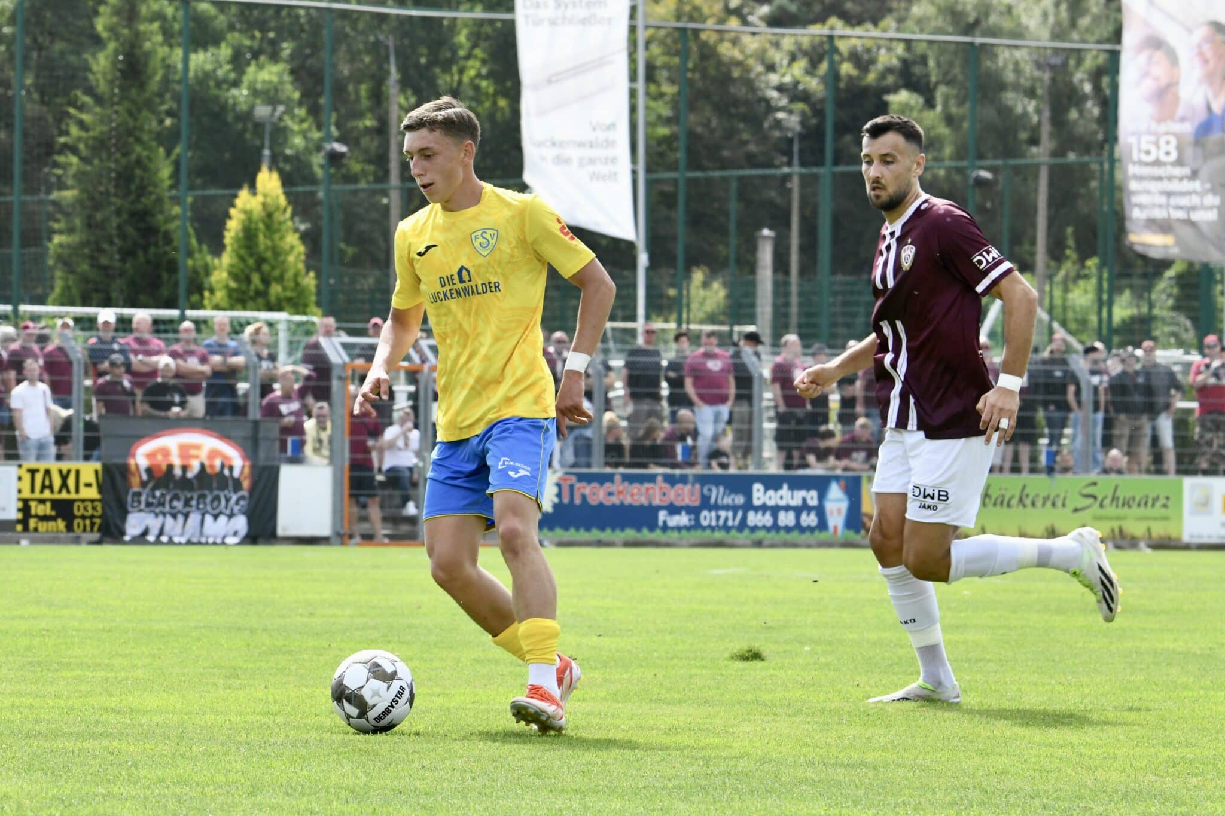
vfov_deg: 8.6
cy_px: 408
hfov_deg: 12.8
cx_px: 612
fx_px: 5444
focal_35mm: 160
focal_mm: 160
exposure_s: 1/1600
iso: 2000
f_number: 9
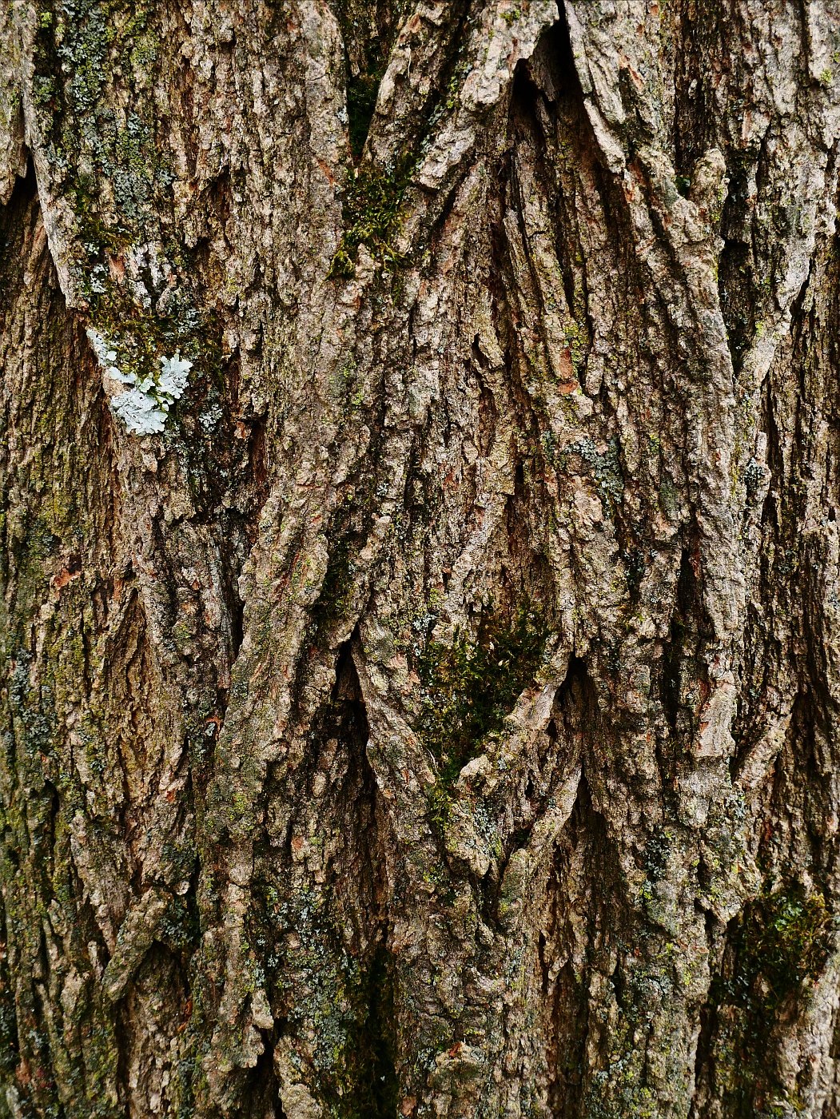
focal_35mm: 34
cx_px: 420
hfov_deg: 41.8
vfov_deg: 53.9
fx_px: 1099
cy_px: 560
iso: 800
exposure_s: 1/40
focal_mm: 17
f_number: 9
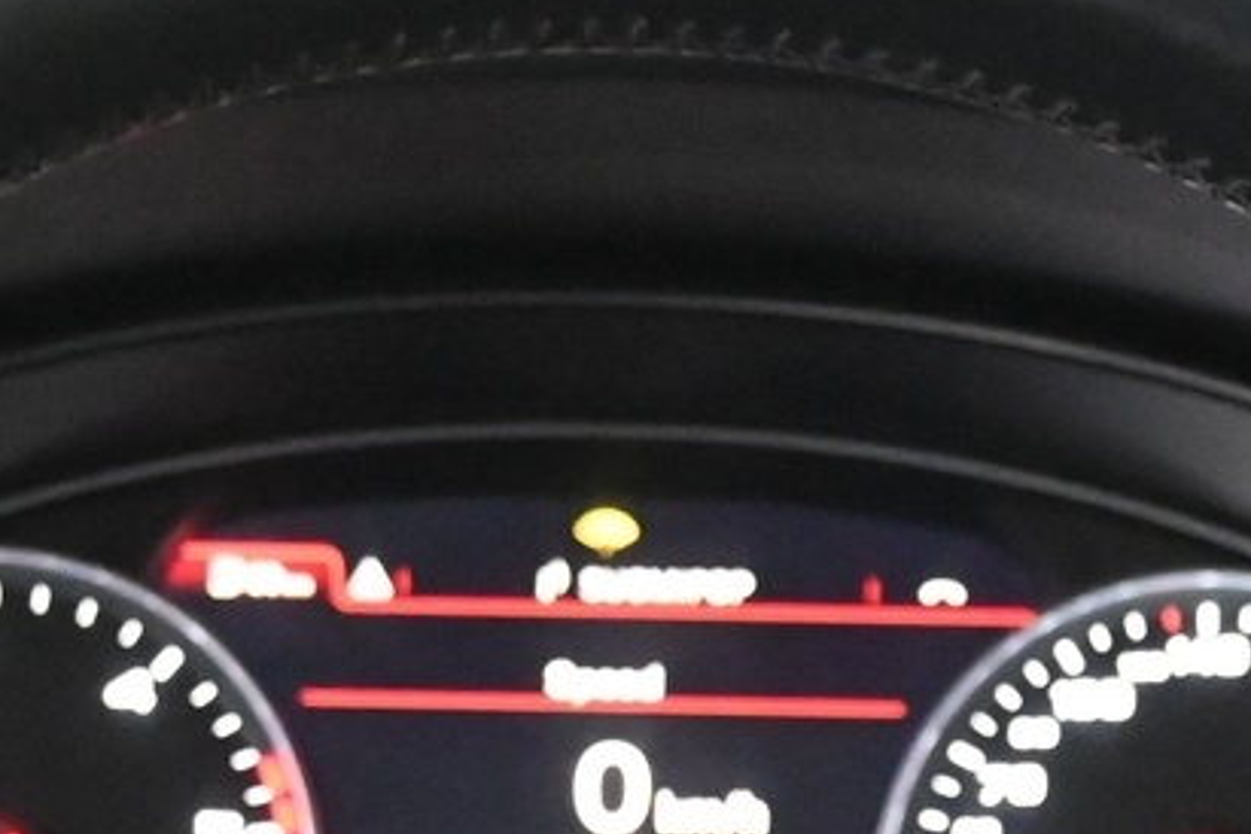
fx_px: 4725
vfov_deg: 9.7
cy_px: 1361
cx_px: 615
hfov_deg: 15.1
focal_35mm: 136
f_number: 4.2
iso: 8000
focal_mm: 23
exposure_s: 1/40
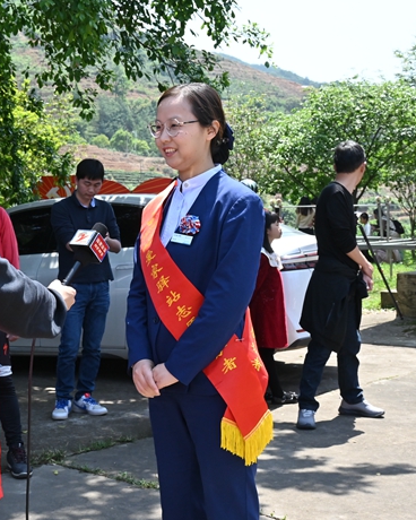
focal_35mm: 62
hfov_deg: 24.3
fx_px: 954
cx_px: 98
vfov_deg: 30.5
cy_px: 268
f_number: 11
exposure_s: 1/500
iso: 1000
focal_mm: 38
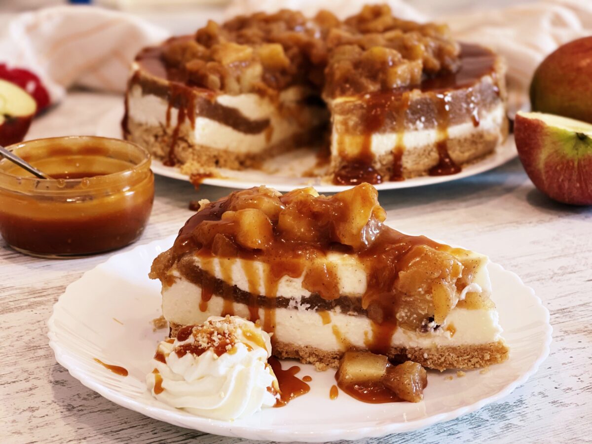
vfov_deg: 22.9
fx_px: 1095
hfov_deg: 30.3
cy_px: 222
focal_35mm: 64
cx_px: 296
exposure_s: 1/121
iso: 100
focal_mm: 7.5
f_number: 2.2
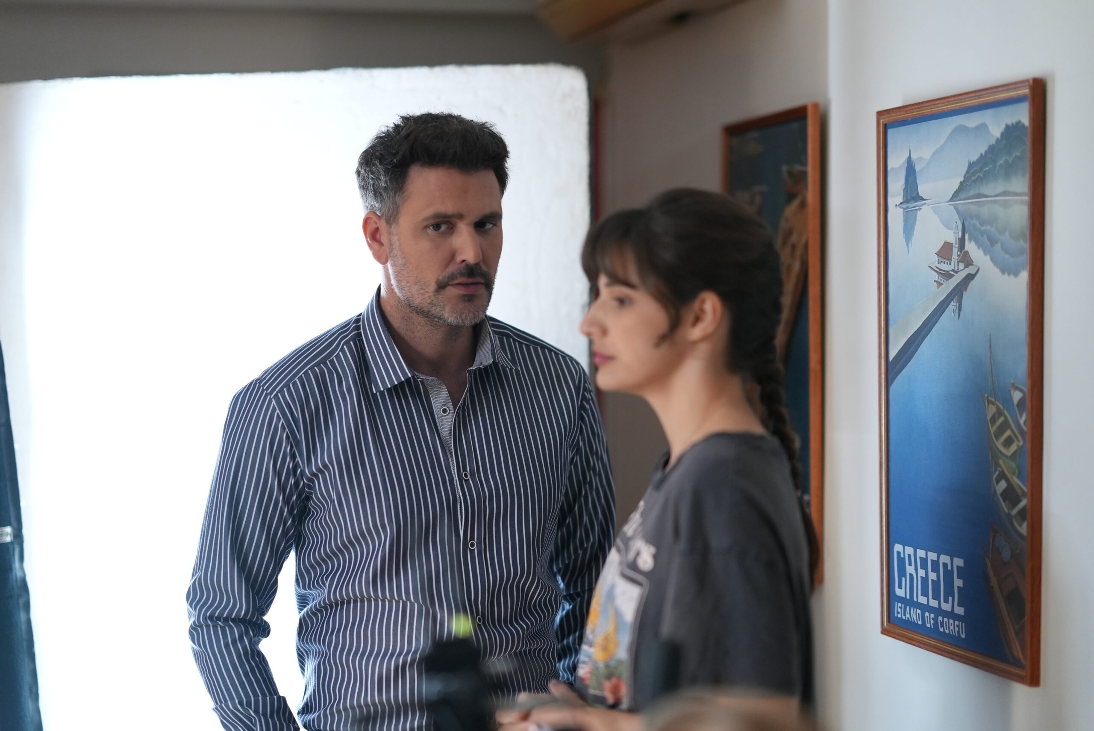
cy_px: 366
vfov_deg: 16.1
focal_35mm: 85
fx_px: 2584
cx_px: 547
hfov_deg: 23.9
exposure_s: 1/160
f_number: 1.4
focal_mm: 85
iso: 2000
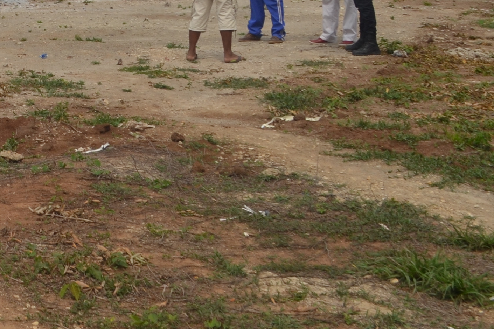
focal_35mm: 98
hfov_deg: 19.0
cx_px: -181
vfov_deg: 13.4
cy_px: -118
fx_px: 1344
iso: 100
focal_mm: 20
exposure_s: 1/320
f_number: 8
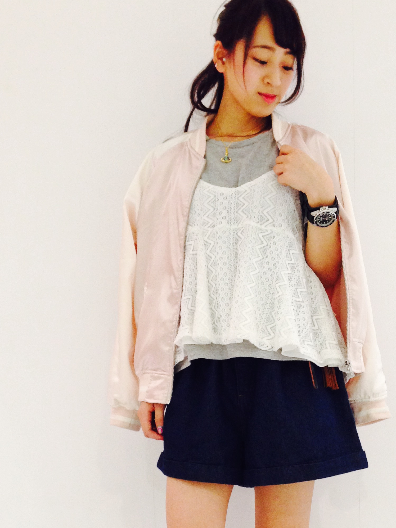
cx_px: 239
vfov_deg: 34.7
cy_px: 403
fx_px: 824
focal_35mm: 54
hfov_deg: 27.0
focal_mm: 4.12
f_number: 2.4
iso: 160
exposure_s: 1/20
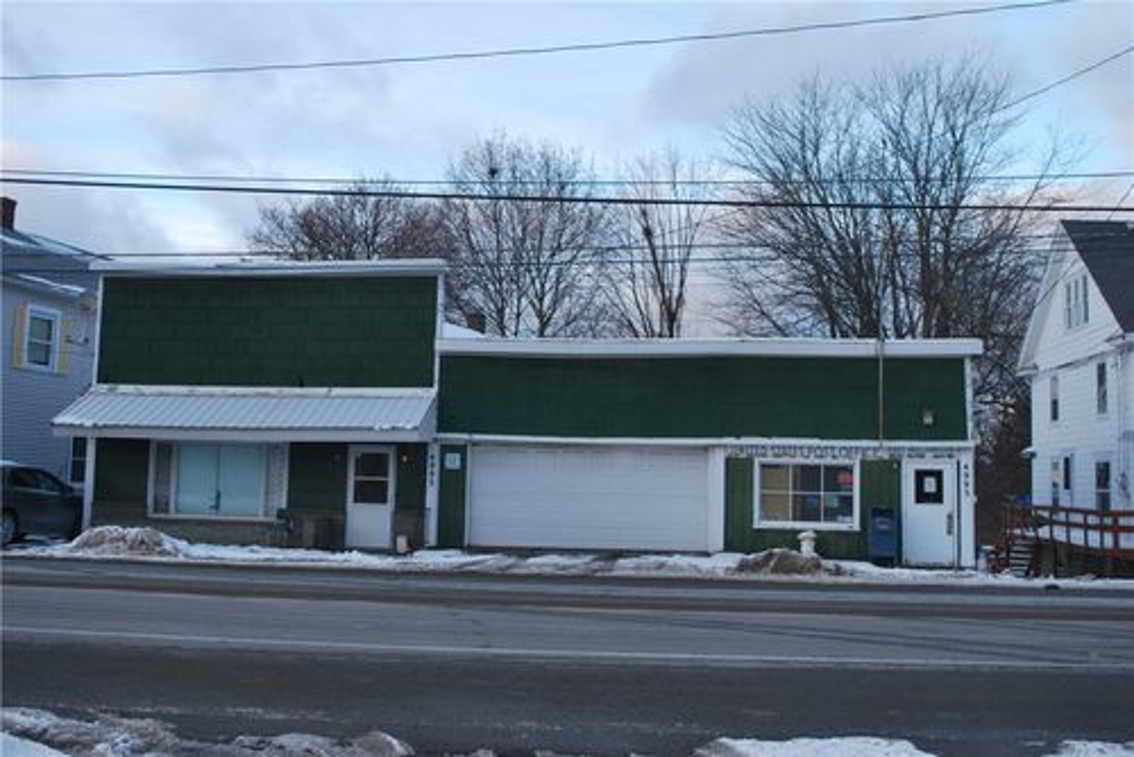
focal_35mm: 36
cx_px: 567
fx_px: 1135
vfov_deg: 36.9
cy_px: 378
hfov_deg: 53.1
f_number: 5.6
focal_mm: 24
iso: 200
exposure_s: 1/125
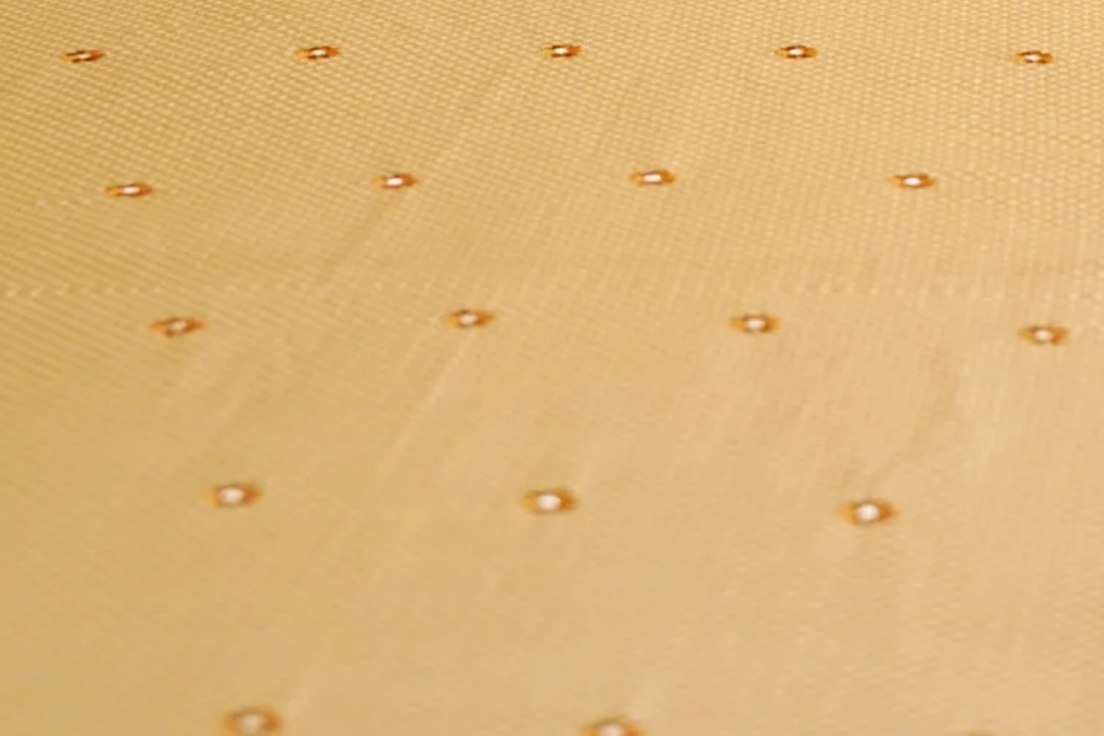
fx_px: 4446
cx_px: 1136
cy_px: 20
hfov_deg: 13.9
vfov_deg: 9.4
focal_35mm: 145
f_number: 4
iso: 1250
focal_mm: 43
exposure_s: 1/100
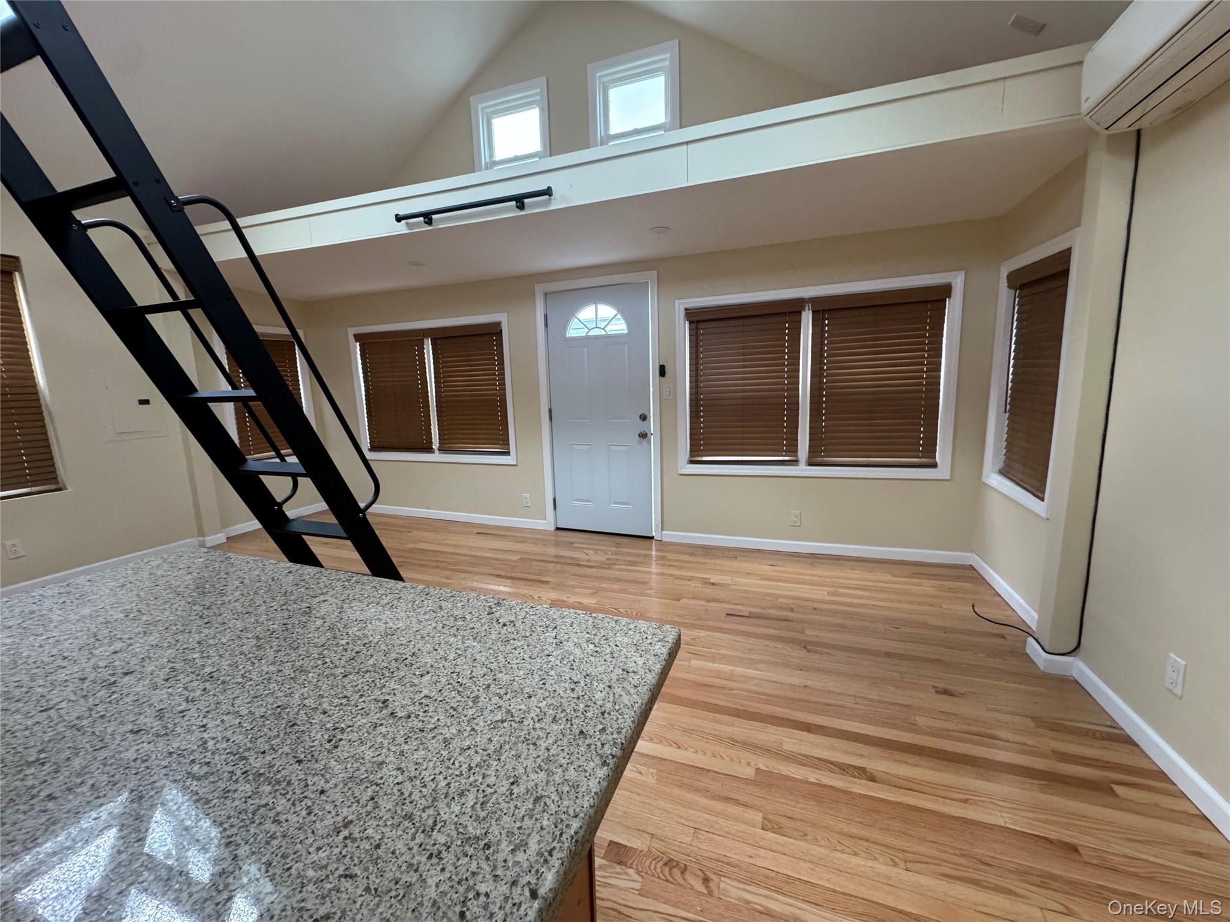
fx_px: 497
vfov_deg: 85.7
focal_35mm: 14
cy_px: 461
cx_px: 615
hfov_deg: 102.1
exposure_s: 1/88
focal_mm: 2.22
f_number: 2.2
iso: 320
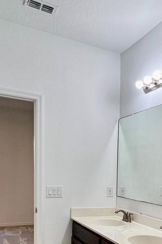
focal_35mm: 37
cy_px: 202
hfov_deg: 34.2
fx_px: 250
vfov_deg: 48.4
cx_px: 142
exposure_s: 1/120
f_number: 1.8
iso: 100
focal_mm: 1.57
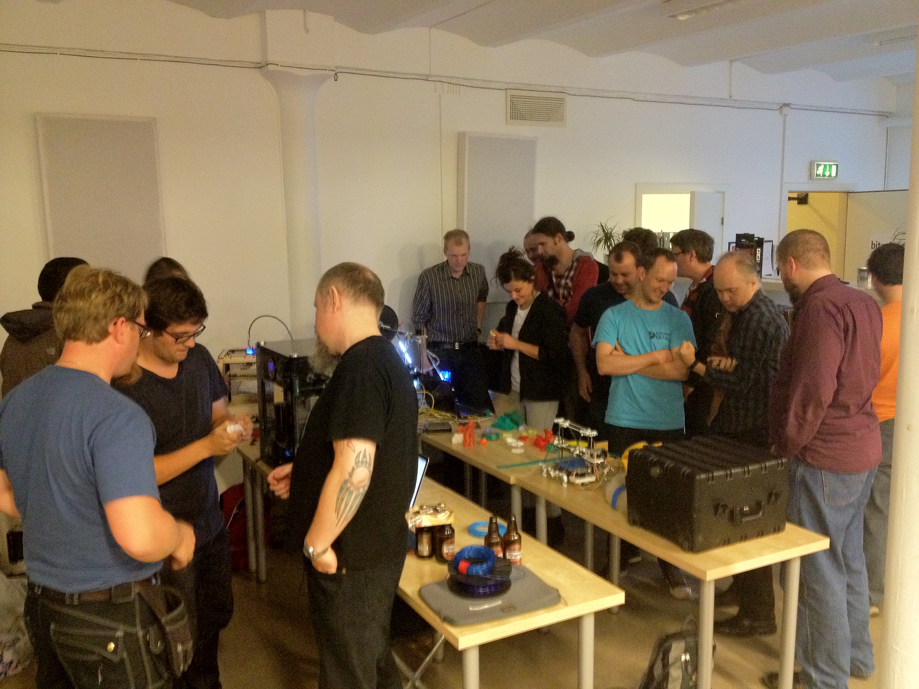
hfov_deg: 52.6
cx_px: 460
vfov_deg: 40.7
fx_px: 929
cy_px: 344
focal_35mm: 35
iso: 500
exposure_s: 1/15
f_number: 2.4
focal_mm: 4.28
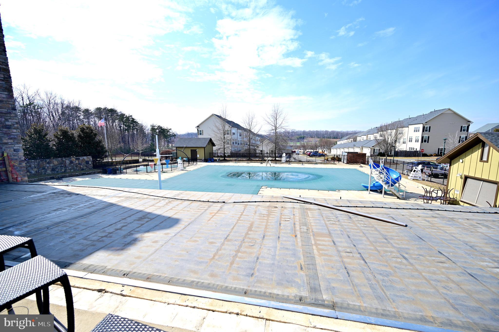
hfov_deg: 104.3
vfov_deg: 81.1
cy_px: 166
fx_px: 194
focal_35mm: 14
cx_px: 250
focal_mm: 14
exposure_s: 1/640
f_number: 4.5
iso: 100
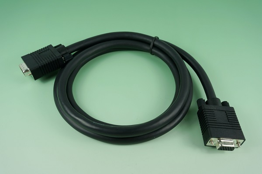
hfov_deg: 49.6
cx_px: 131
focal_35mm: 39
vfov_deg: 34.1
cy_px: 87
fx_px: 283
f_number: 6.3
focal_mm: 26
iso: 100
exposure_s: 1/80
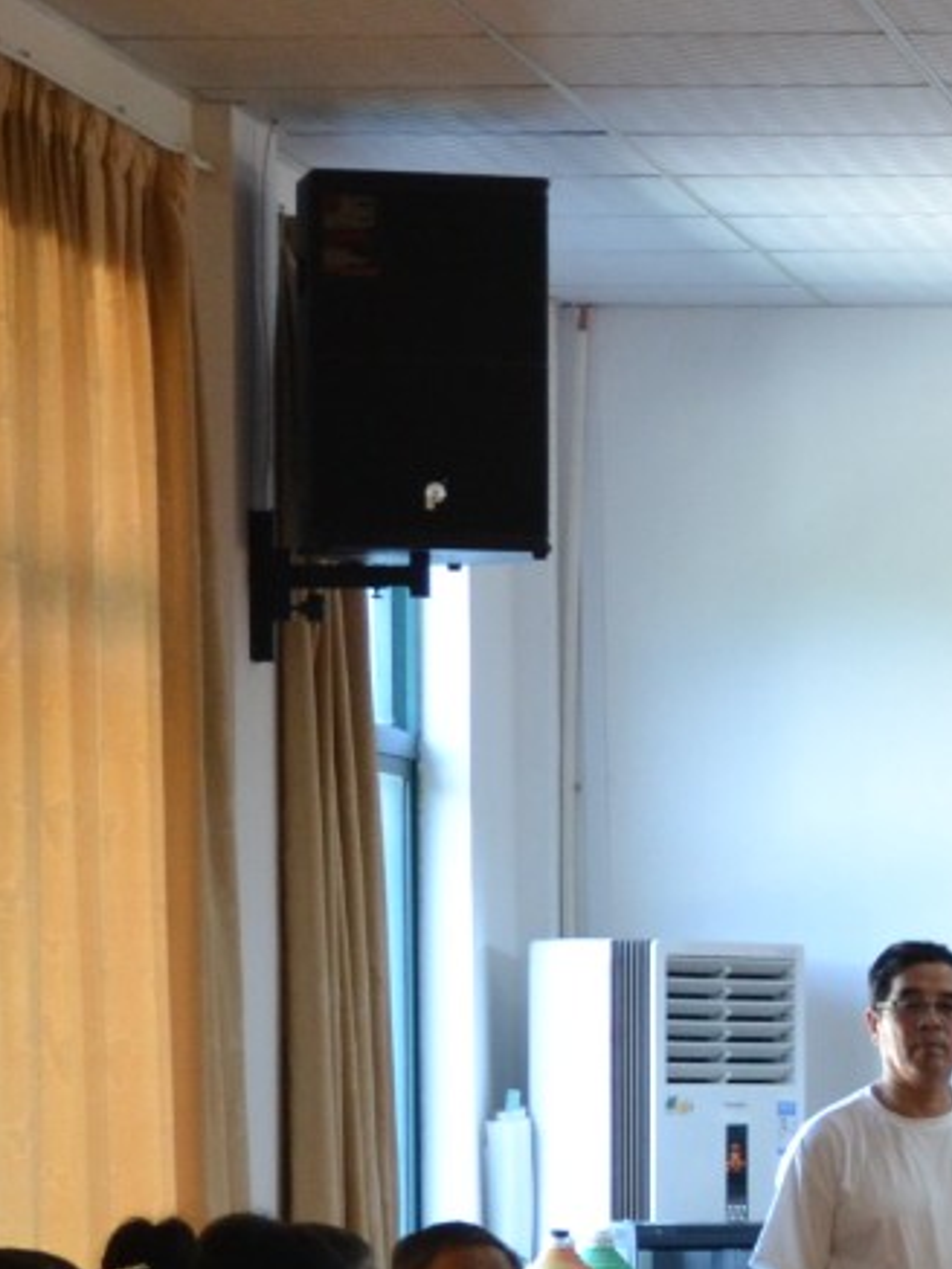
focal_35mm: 211
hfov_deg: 6.7
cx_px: 2174
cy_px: 1266
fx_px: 7733
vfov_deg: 9.3
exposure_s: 1/60
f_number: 5.3
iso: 1000
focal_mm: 40
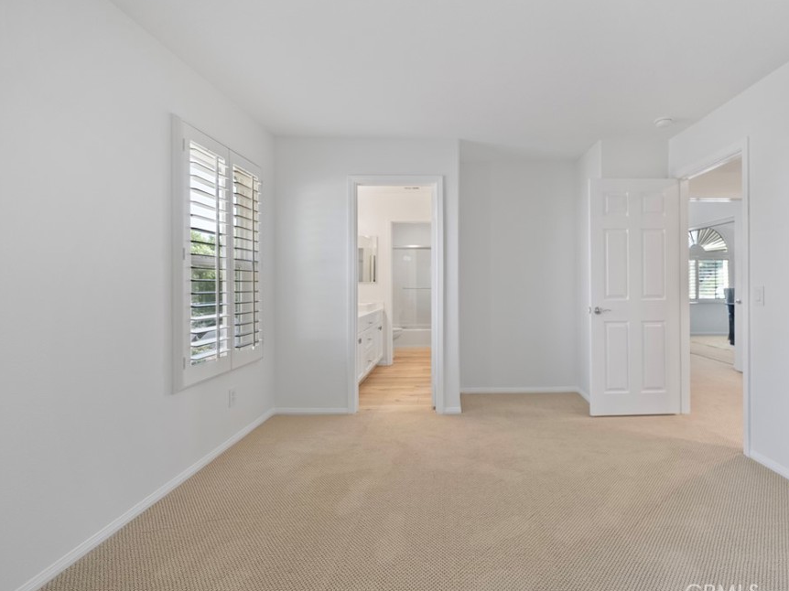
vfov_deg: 78.1
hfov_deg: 93.9
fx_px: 365
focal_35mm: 16
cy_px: 293
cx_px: 450
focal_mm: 14
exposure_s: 1/20
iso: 500
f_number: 9
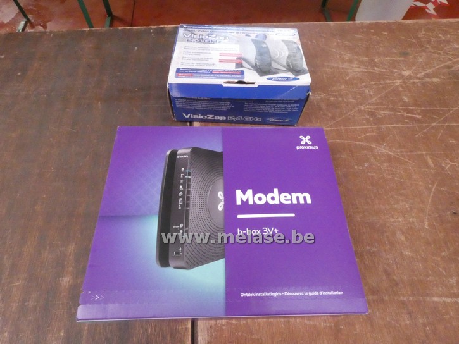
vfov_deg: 66.0
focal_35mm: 20
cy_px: 172
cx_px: 230
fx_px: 265
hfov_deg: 81.7
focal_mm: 3.6
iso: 1600
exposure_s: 1/50
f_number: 8
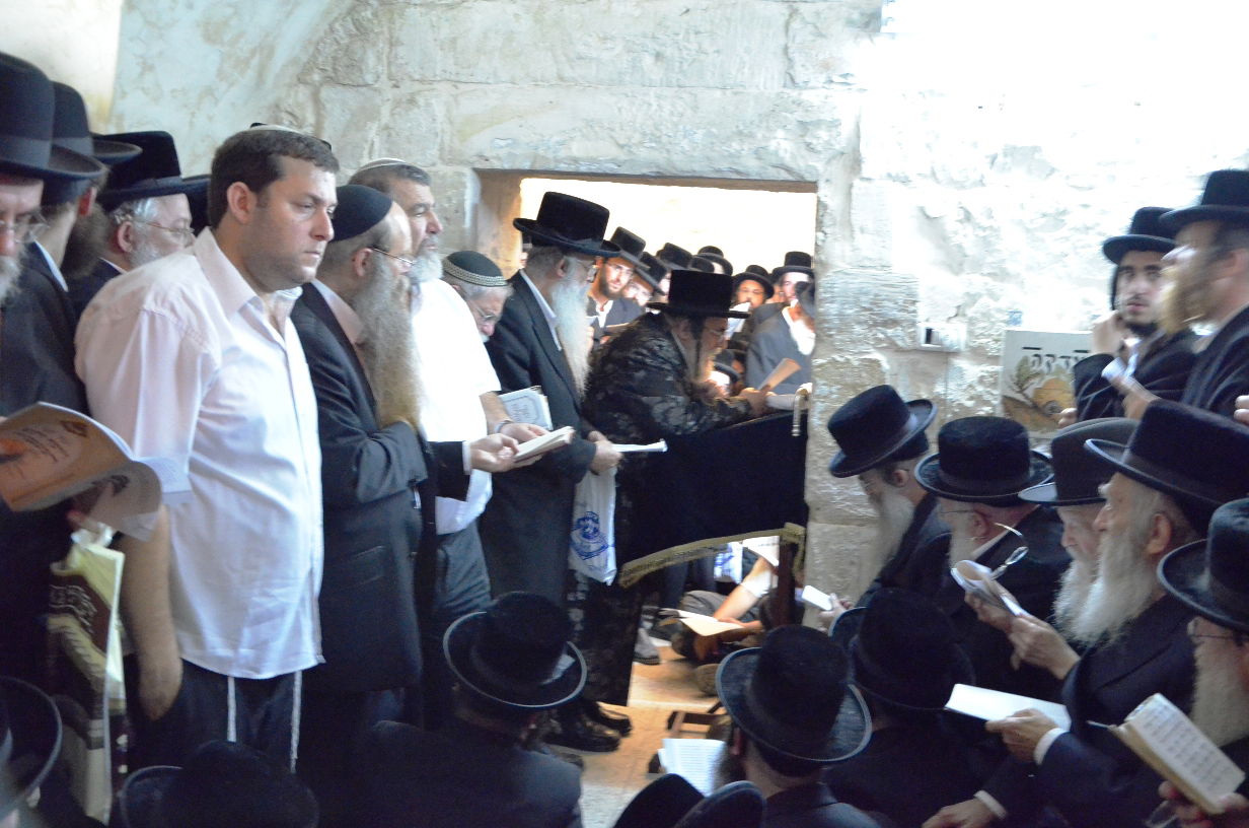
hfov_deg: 51.4
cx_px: 624
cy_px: 414
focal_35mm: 38
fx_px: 1298
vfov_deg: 35.3
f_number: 4
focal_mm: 25
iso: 6400
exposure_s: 1/25
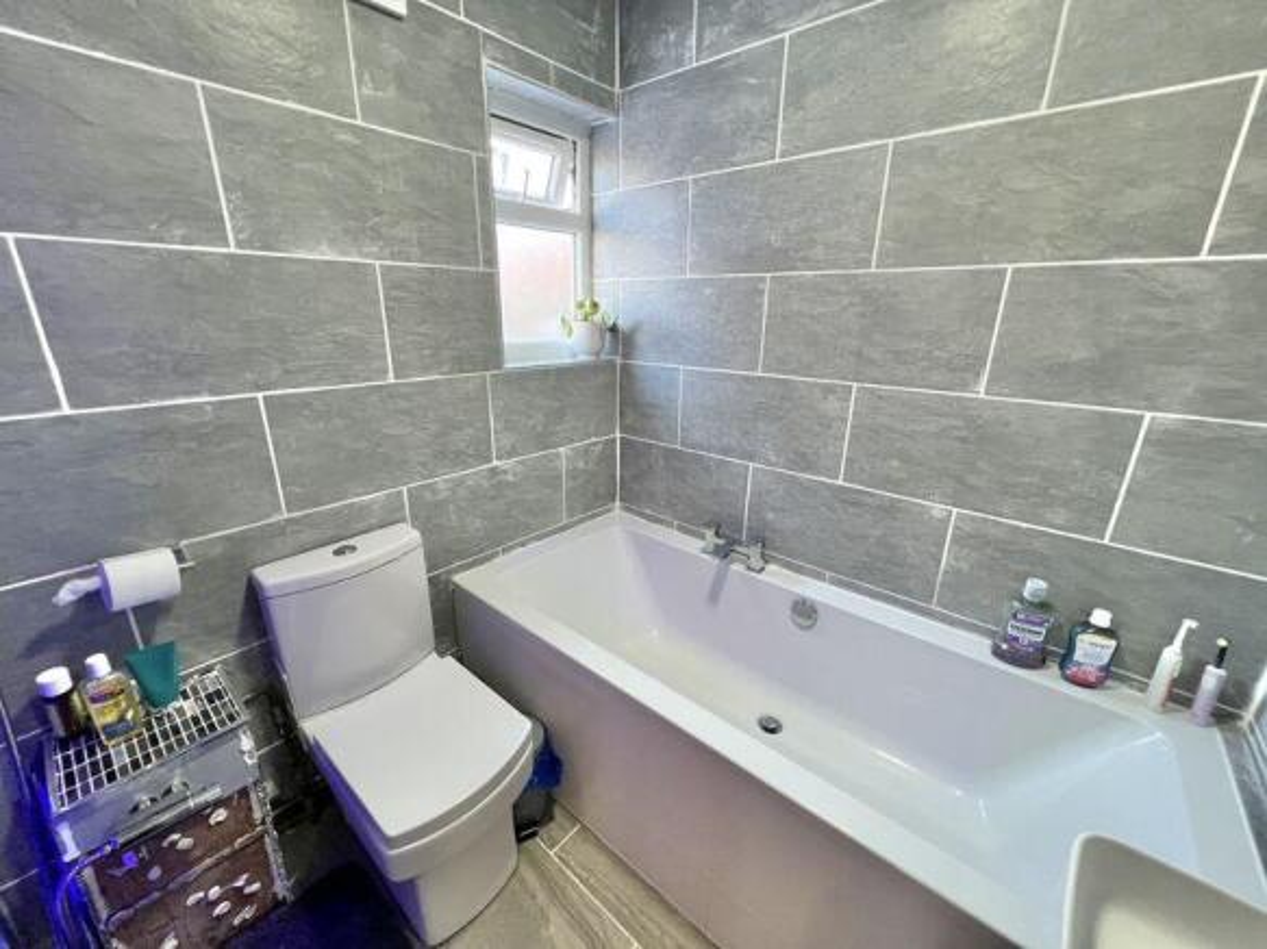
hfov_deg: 106.2
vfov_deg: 89.9
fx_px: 476
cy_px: 474
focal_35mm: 13
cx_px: 634
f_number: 1.8
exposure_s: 1/50
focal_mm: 1.57
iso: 250
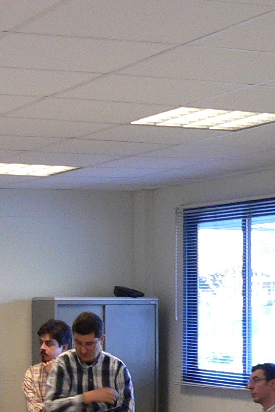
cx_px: 45
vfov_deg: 17.4
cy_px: 412
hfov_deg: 11.9
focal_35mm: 115
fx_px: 1317
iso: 200
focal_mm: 6
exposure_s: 1/30
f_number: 2.8
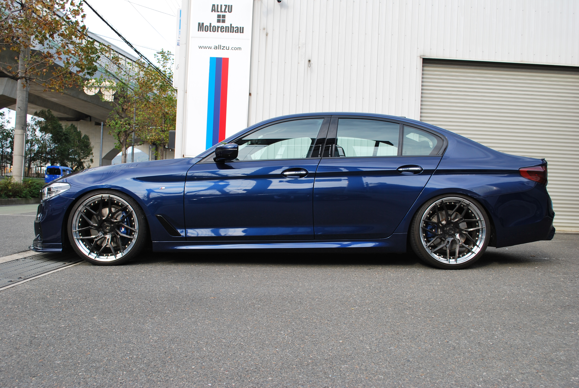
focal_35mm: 36
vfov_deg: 37.0
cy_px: 194
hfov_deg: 53.1
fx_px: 580
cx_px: 290
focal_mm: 24
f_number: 5.6
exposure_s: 1/125
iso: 100
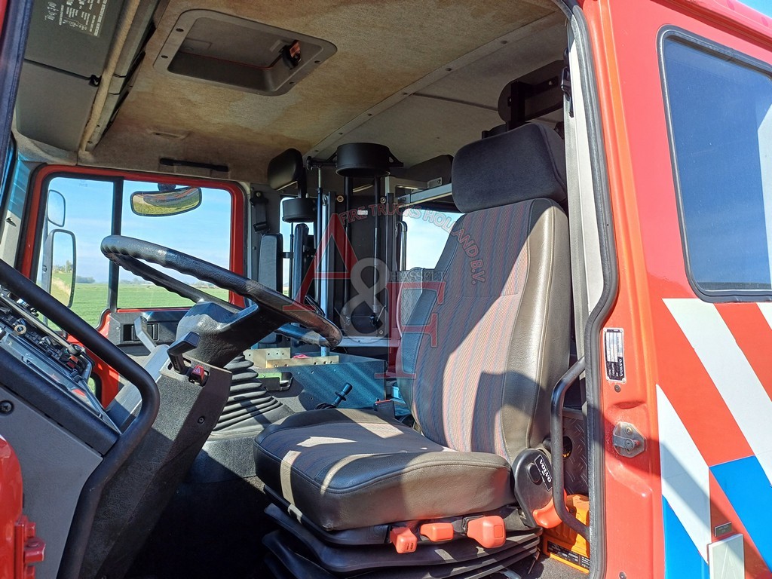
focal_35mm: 25
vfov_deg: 54.9
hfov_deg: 69.4
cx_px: 386
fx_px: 558
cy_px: 290
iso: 50
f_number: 1.8
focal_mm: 4.65
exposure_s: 1/339
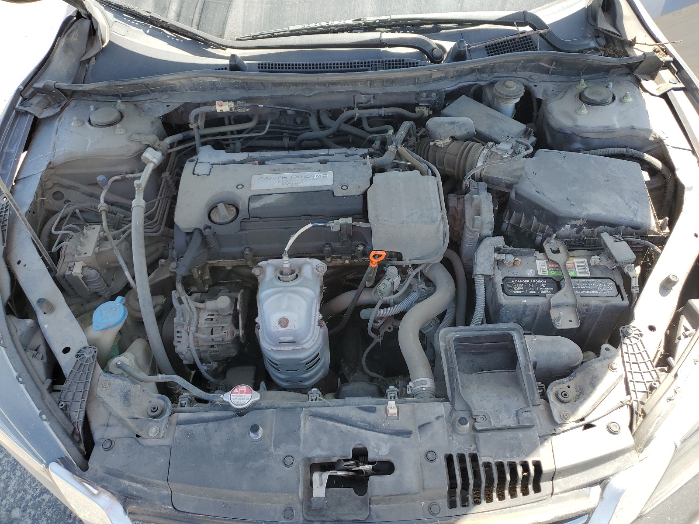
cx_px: 350
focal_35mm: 26
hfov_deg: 67.3
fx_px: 525
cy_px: 262
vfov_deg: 53.1
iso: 50
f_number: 1.5
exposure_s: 1/625
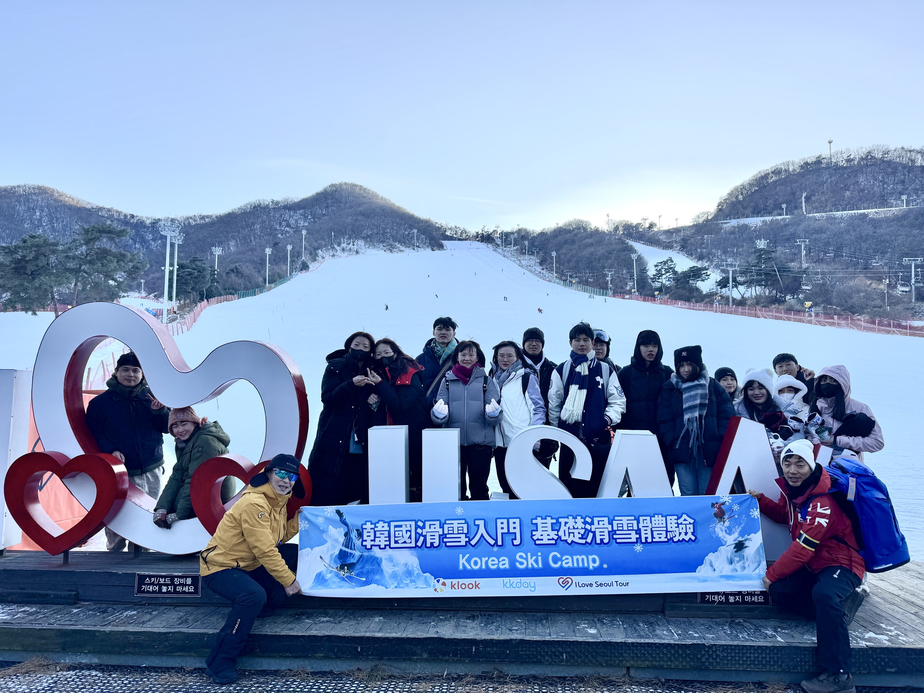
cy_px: 346
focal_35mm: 24
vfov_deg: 56.8
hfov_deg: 71.6
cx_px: 462
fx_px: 641
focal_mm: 6.8
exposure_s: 1/1456
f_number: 1.8
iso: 80
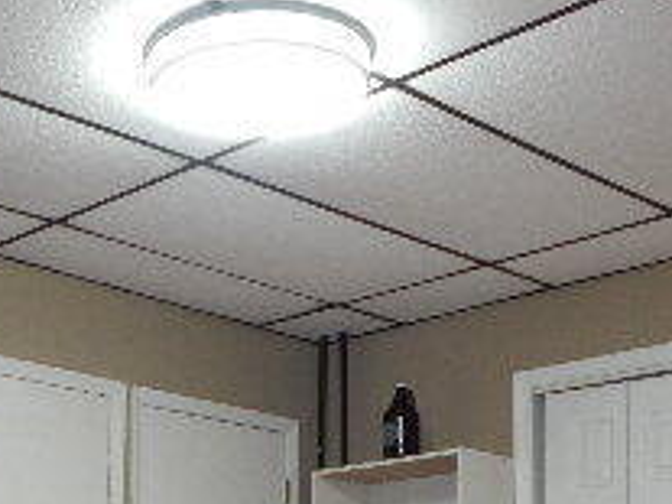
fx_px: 1319
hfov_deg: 27.8
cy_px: 589
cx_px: 107
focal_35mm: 68
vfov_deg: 20.3
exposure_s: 1/30
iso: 200
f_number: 3
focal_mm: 4
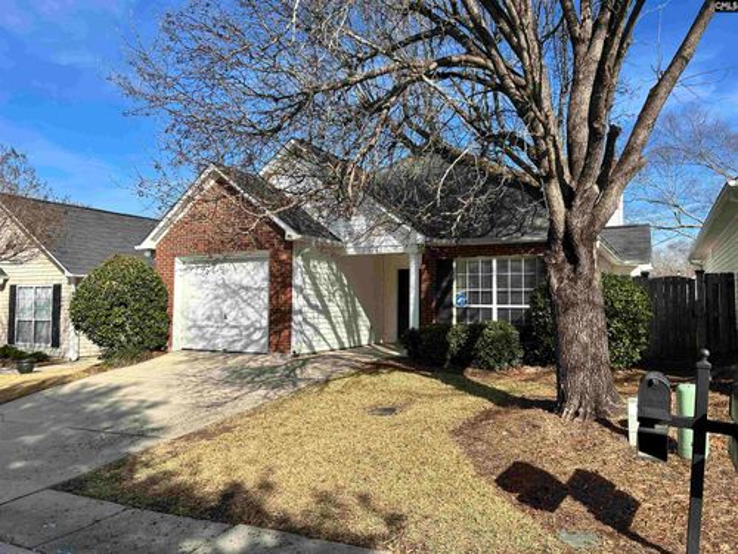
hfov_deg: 67.3
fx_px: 554
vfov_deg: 53.1
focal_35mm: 26
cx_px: 369
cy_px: 277
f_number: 1.5
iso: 50
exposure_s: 1/3704
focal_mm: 5.7
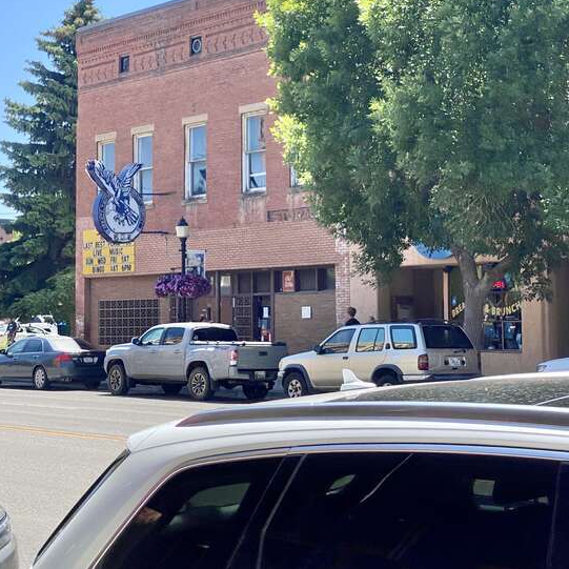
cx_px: 262
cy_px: 238
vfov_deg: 25.3
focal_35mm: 68
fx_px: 1265
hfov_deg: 25.4
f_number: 2
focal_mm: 6
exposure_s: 1/978
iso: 20
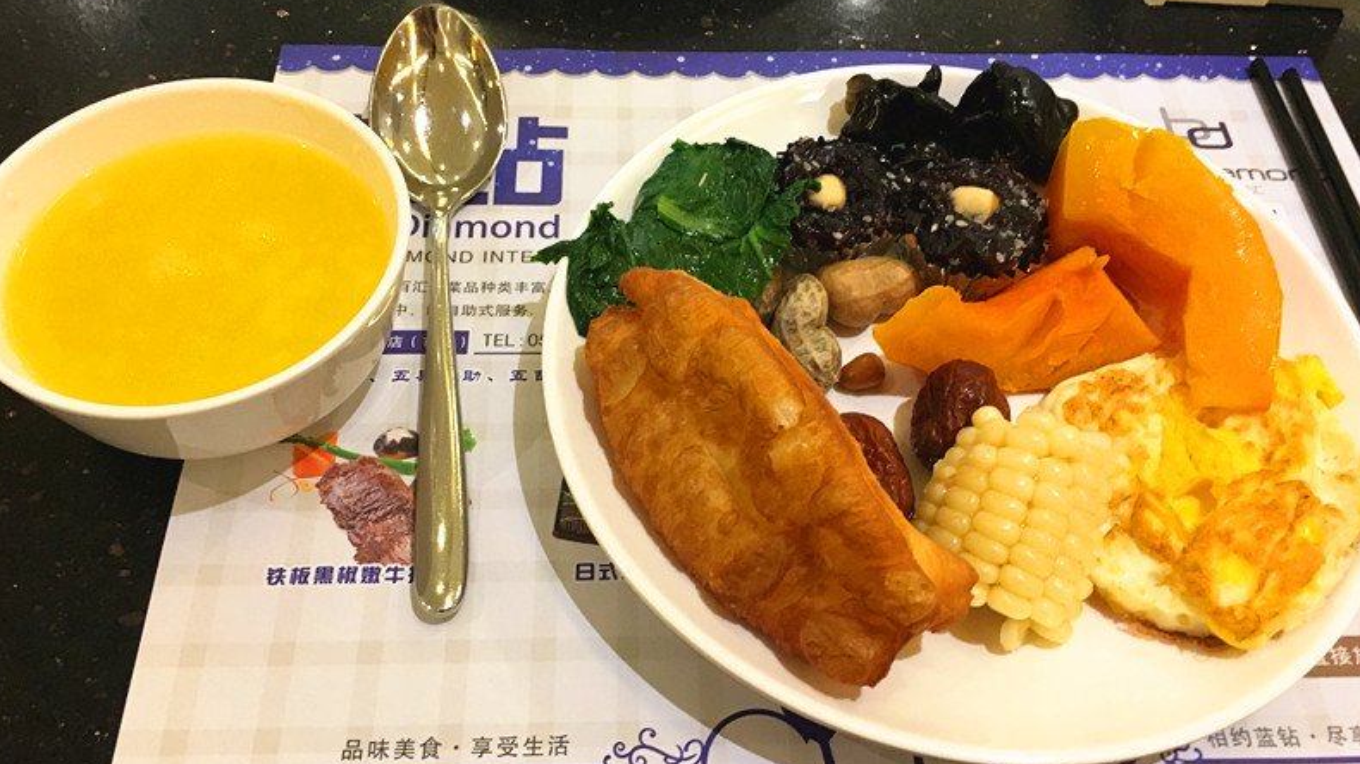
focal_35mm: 32
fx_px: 1154
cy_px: 380
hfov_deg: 61.0
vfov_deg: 36.7
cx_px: 675
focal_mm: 4.15
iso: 200
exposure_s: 1/25
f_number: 2.2
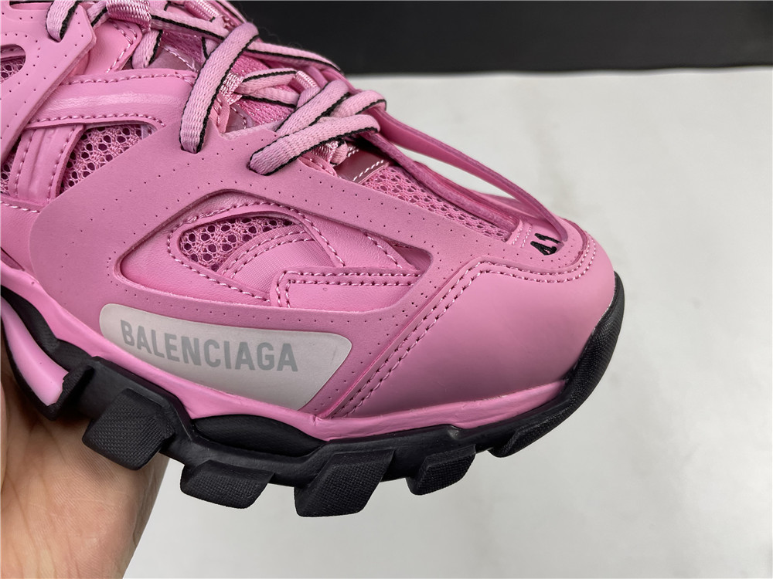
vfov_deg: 53.1
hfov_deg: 67.3
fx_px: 581
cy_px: 290
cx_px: 386
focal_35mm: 26
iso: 64
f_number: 1.6
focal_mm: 4.2
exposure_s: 1/121
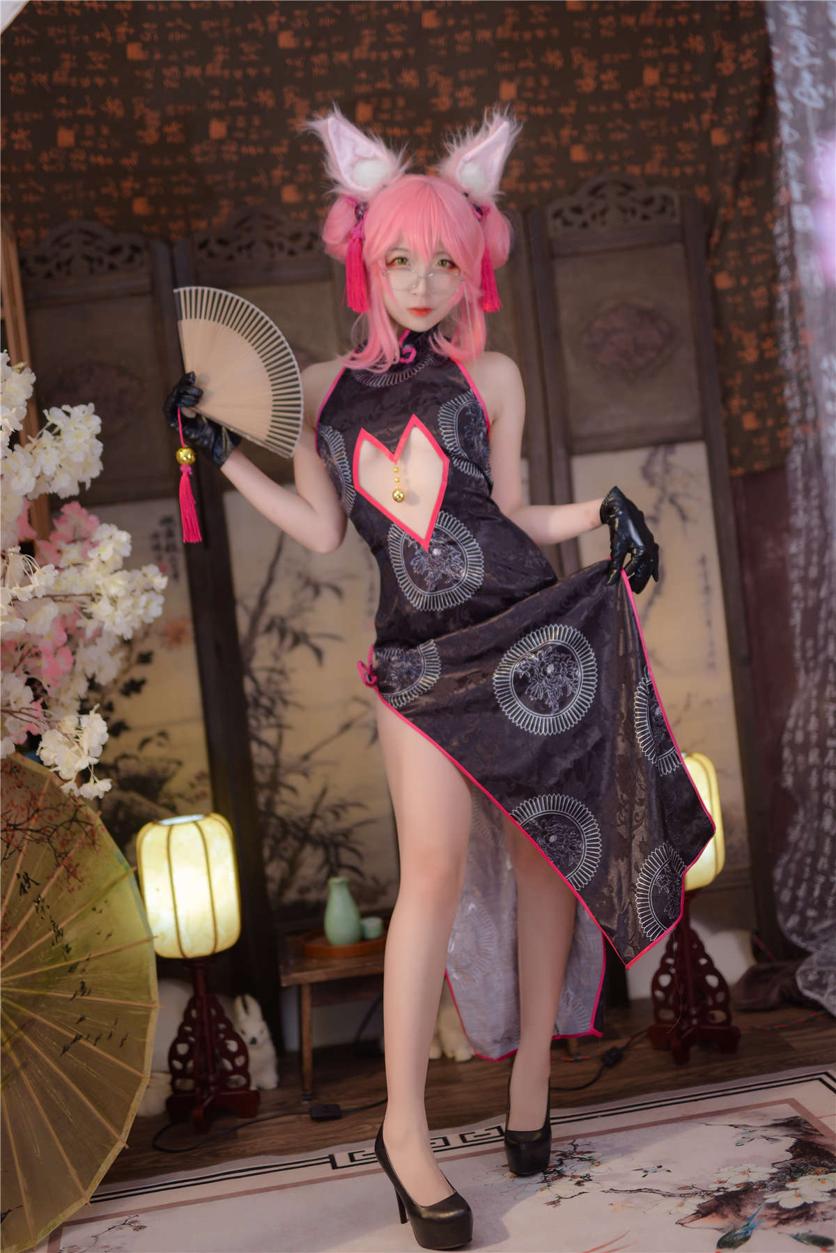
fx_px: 1740
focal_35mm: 50
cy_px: 626
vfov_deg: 39.6
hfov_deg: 27.0
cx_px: 418
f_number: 1.4
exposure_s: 1/160
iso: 100
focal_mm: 50
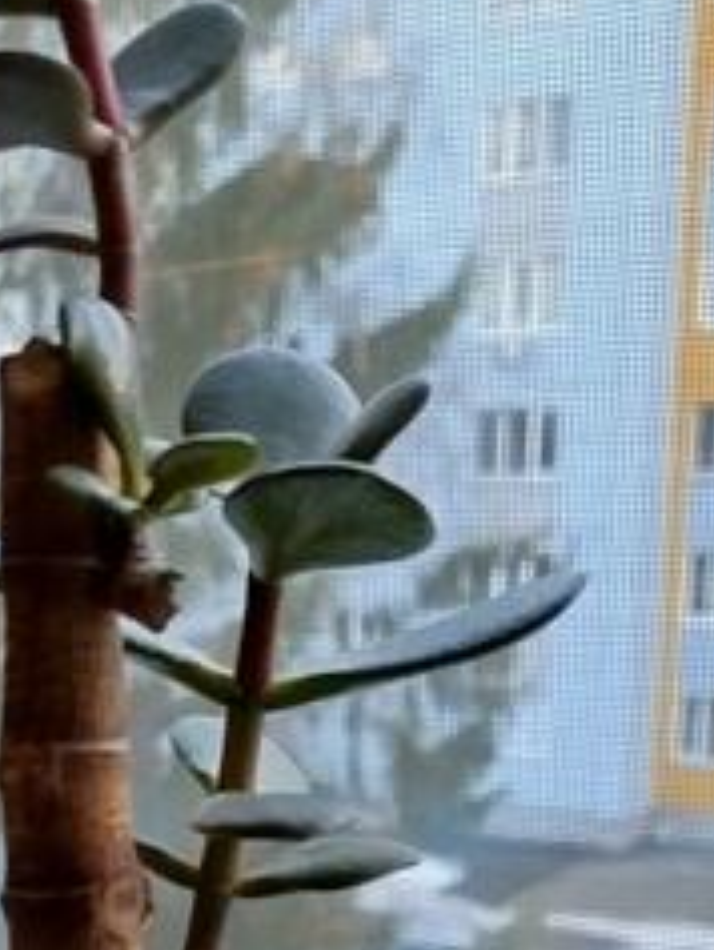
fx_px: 2226
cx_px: 56
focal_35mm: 81
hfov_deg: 17.9
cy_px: 1219
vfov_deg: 21.8
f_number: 1.7
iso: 200
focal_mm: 5.31
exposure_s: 1/33
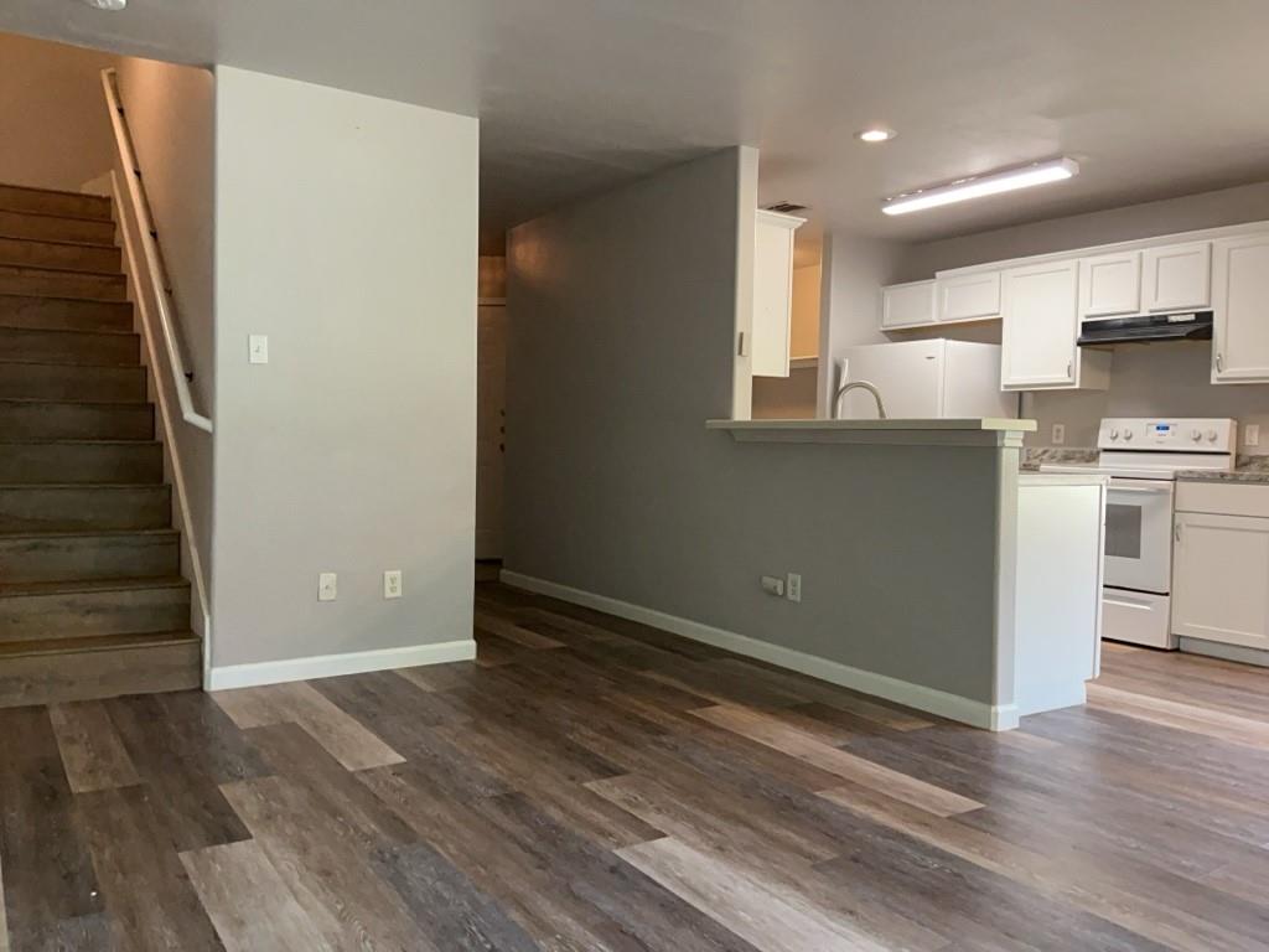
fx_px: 990
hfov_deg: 65.3
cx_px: 634
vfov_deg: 51.4
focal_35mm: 27
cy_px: 476
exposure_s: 1/60
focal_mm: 3
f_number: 1.8
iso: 160
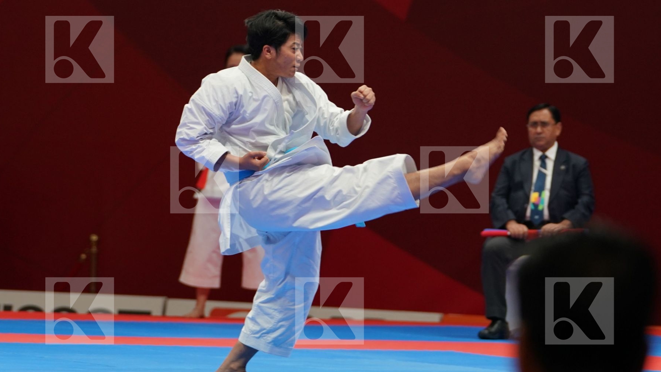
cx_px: 330
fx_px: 4645
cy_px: 180
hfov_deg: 8.1
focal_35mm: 265
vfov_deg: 4.6
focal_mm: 168
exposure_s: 1/500
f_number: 4
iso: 1250
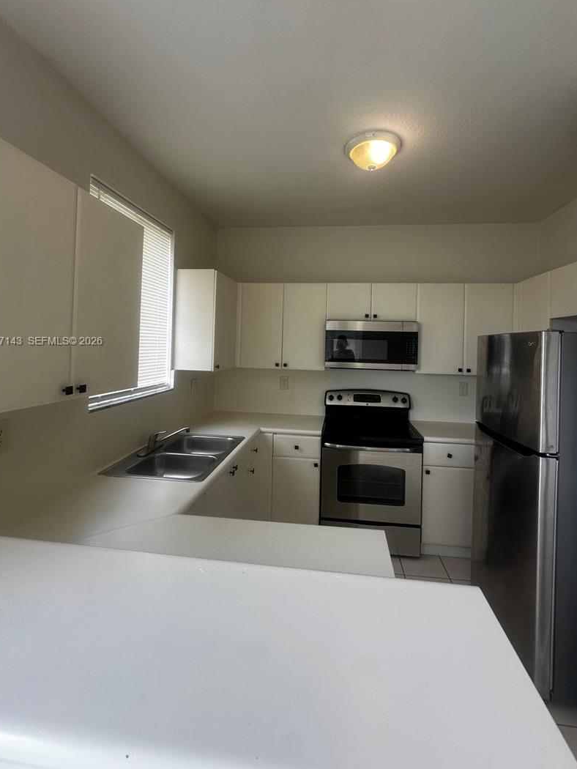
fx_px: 355
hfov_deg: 78.1
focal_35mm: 16
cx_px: 297
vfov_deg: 94.1
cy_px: 342
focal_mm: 2.22
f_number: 2.2
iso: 125
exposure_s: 1/99
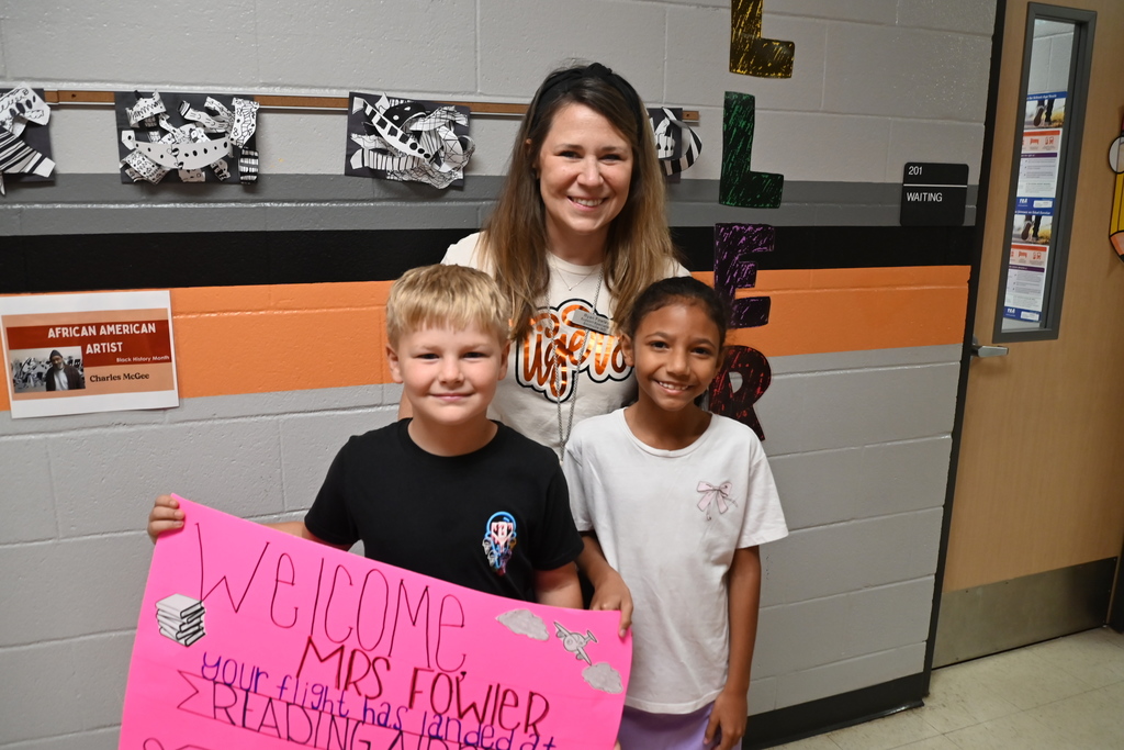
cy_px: 375
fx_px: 843
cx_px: 562
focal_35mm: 27
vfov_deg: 47.9
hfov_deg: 67.4
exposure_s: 1/125
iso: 1250
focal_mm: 18
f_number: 3.5
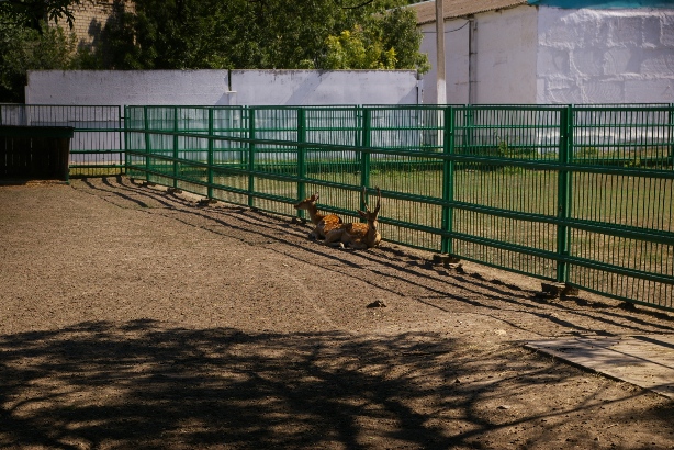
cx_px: 337
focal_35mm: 82
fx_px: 1545
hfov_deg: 24.6
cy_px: 225
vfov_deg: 16.6
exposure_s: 1/350
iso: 200
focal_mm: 55
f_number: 9.5
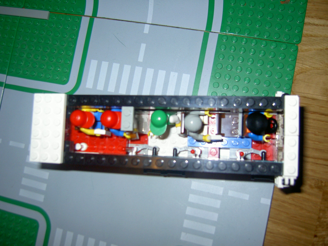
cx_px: 164
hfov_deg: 54.0
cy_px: 123
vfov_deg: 41.8
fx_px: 322
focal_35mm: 34
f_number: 2.8
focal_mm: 5.6
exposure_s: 1/60
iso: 100
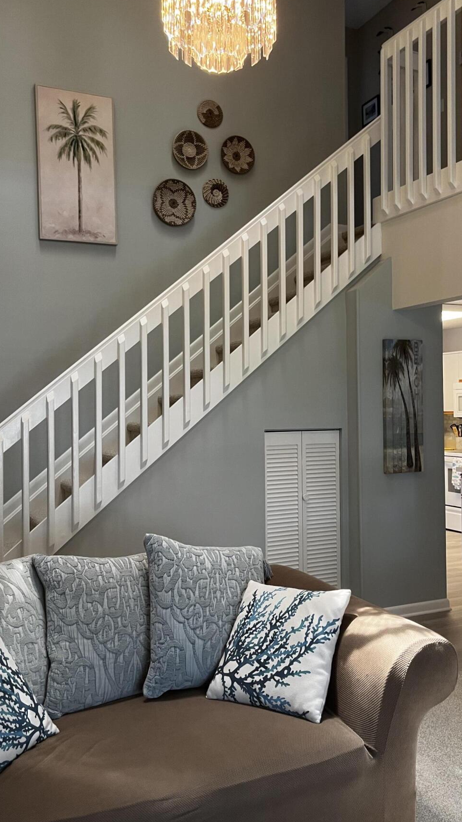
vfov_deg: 59.5
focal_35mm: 33
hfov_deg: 35.6
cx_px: 264
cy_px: 403
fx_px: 719
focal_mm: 5.1
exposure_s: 1/60
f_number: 1.6
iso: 100
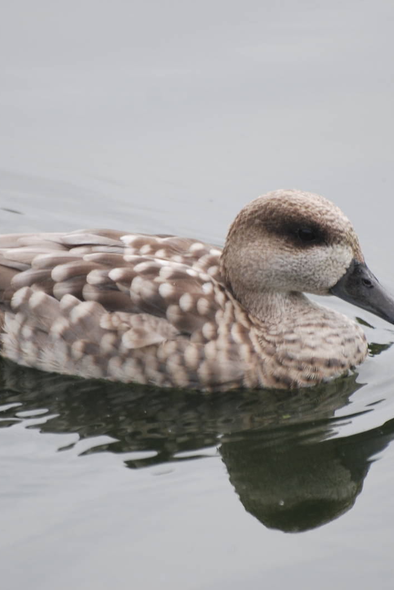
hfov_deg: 2.0
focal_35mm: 675
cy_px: 295
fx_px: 11080
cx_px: 205
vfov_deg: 3.1
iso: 280
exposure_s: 1/500
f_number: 5.6
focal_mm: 300
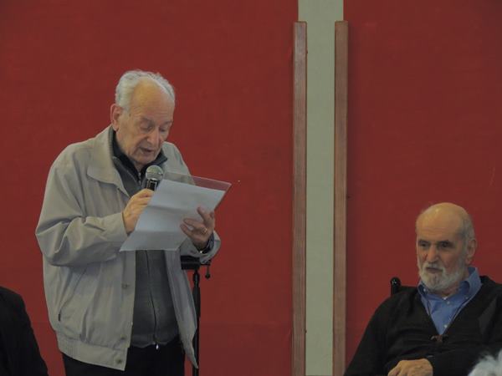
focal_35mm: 300
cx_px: 251
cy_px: 188
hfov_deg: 6.6
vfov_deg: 5.0
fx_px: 4351
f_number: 4.8
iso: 800
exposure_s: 1/60
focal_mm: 53.5
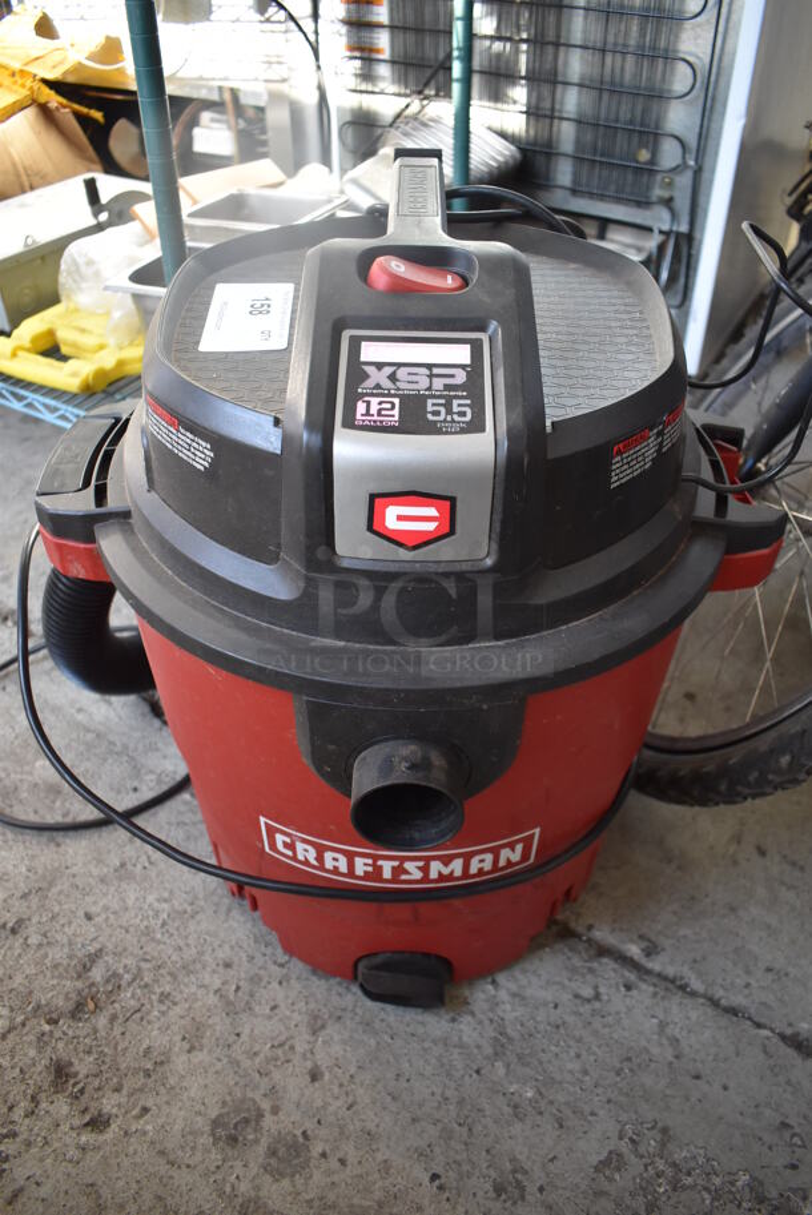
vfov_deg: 67.3
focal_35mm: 27
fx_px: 912
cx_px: 406
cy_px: 608
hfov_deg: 48.0
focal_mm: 18
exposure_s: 1/125
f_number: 3.5
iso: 800
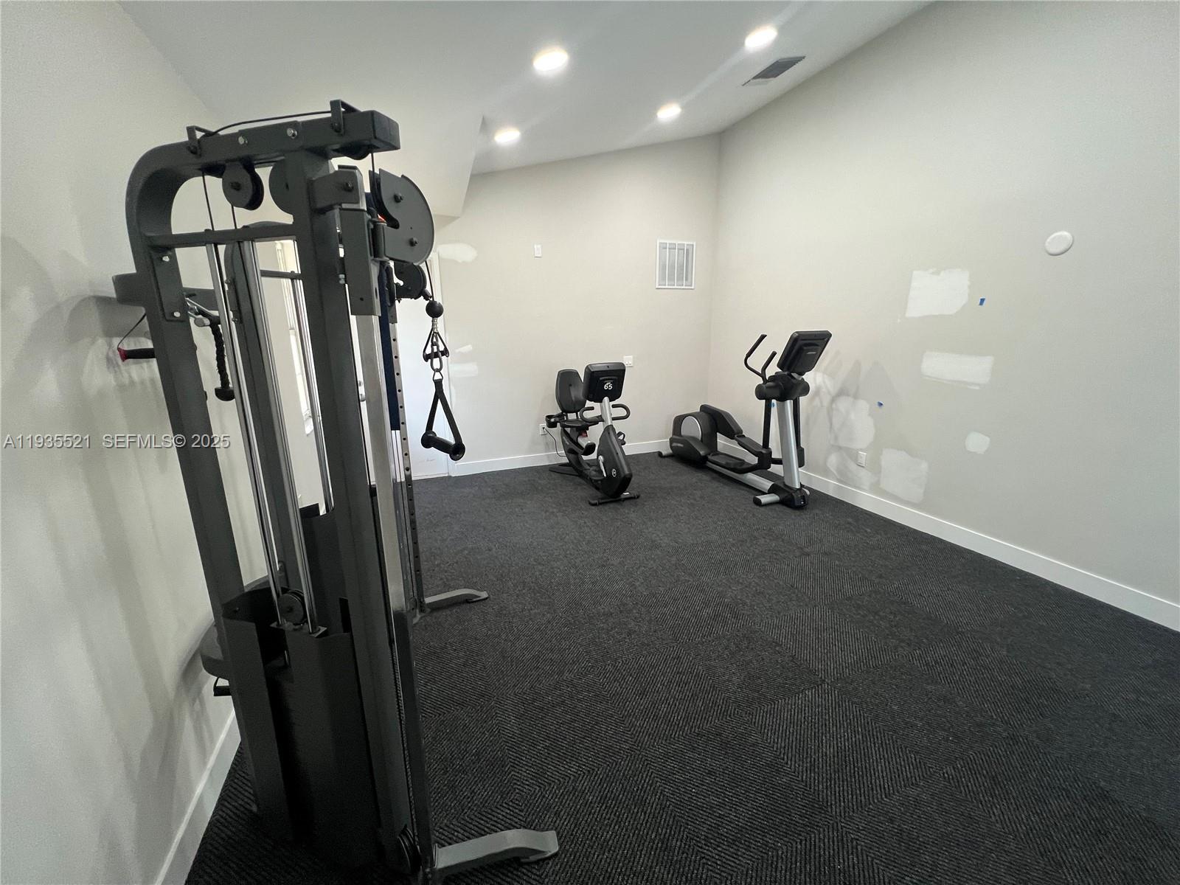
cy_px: 442
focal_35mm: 13
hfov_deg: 106.2
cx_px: 590
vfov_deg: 89.9
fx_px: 443
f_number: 1.8
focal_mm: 1.57
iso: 200
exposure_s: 1/60
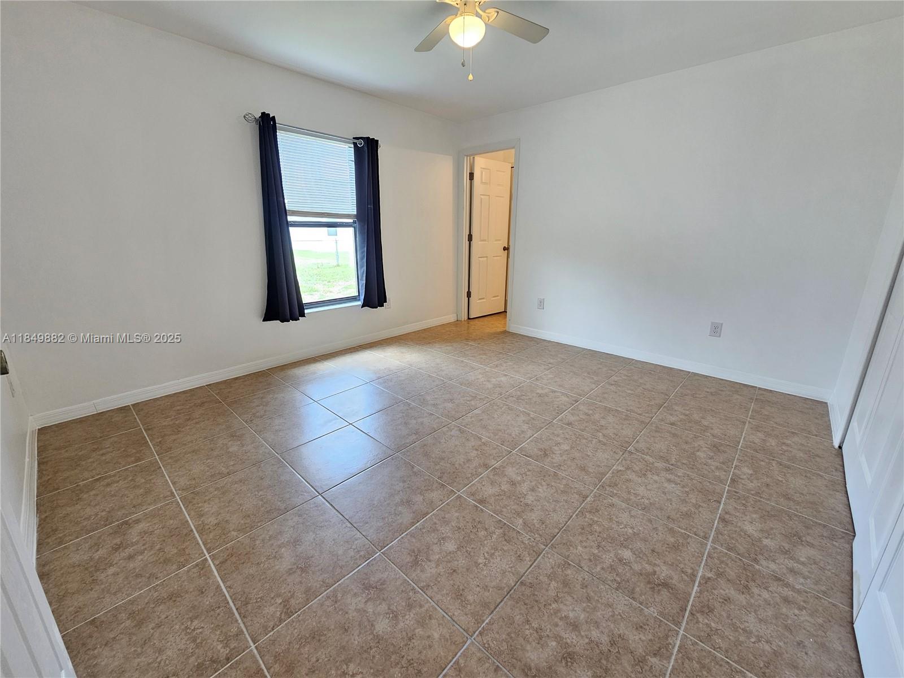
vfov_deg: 89.9
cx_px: 452
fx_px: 339
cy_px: 339
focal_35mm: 13
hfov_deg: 106.2
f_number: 2.2
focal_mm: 2.2
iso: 160
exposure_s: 1/60
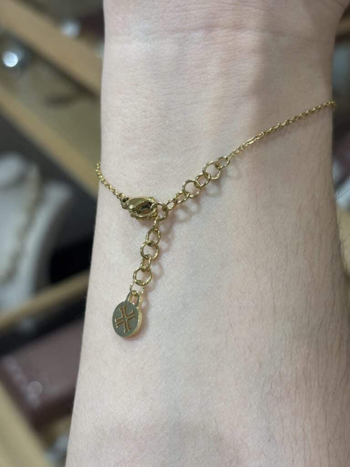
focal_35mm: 52
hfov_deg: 28.0
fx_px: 701
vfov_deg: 36.8
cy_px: 234
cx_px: 175
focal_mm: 5.96
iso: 50
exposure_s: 1/100
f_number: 1.6
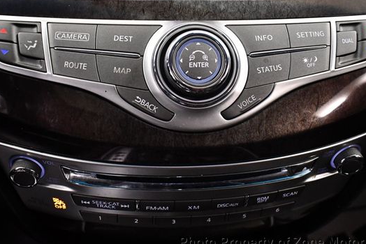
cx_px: 170
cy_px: 106
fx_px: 448
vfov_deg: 30.5
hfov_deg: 44.5
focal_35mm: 44
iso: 3200
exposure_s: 1/100
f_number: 3.5
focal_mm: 18
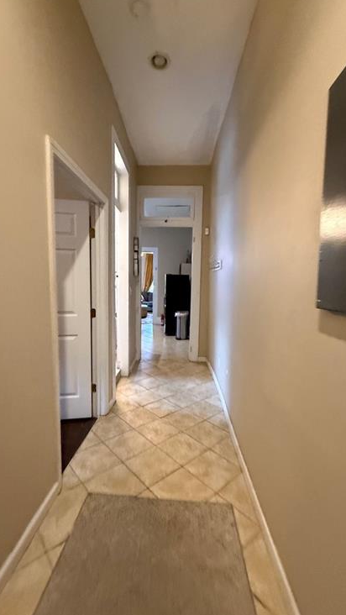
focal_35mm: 16
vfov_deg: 99.4
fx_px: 261
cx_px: 166
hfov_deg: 67.1
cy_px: 312
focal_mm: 2.22
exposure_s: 1/60
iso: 800
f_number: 2.2
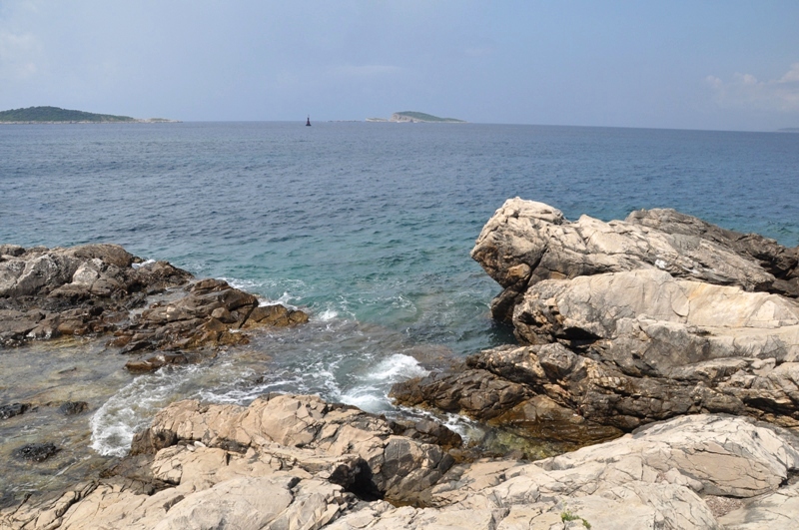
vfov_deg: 47.8
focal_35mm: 27
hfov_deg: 67.5
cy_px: 265
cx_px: 400
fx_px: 598
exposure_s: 1/500
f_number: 11
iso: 640
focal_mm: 18
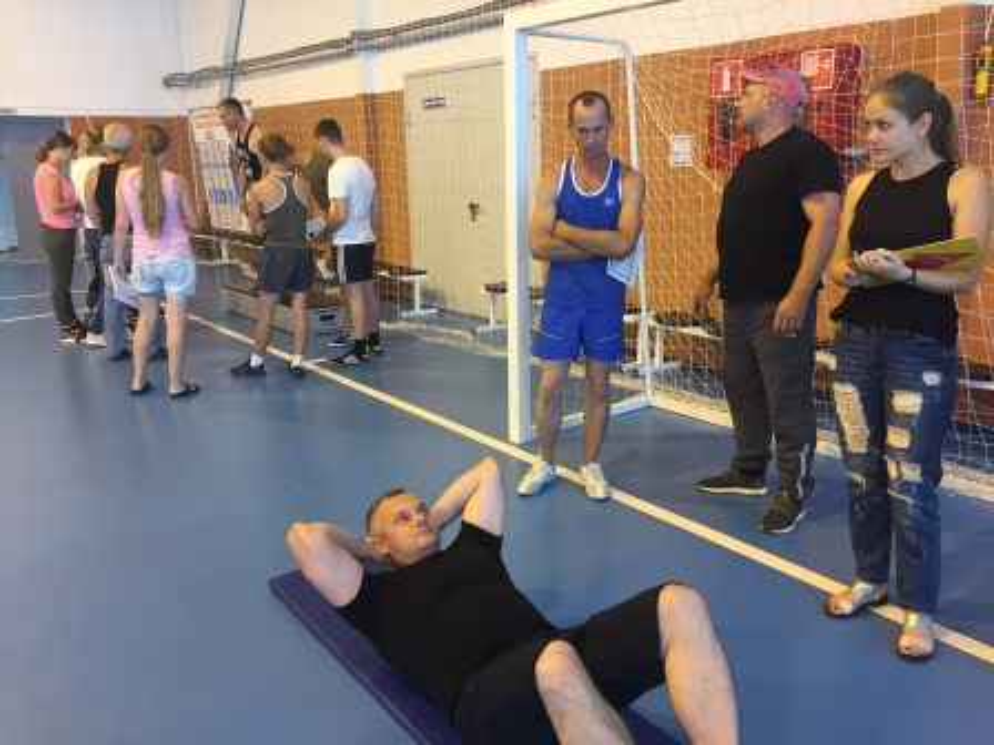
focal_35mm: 29
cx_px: 497
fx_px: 833
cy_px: 372
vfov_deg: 48.2
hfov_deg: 61.7
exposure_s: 1/33
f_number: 2.2
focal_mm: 4.15
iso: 64
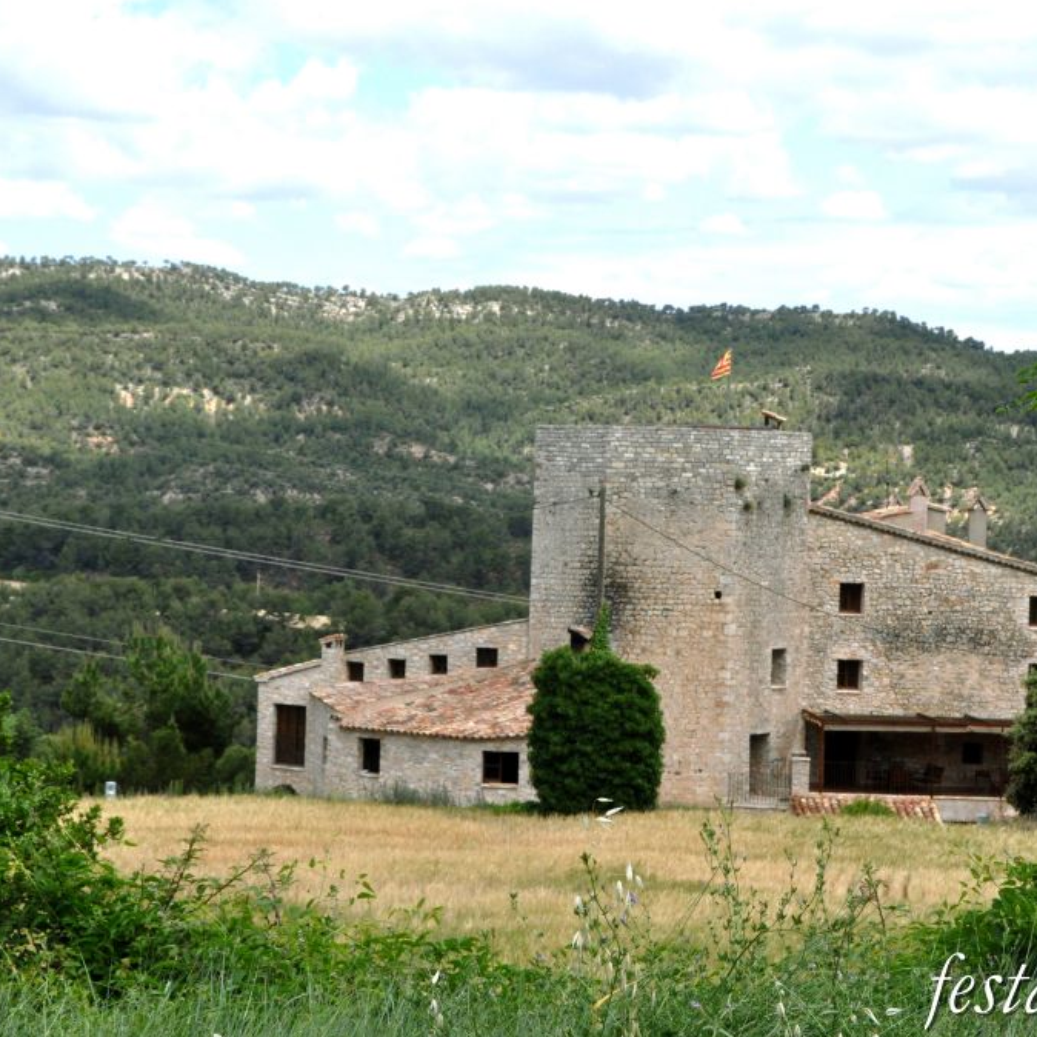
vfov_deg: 19.5
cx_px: 577
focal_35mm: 89
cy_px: 517
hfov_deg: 19.5
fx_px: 3016
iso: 1000
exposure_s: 1/640
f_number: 13
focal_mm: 46
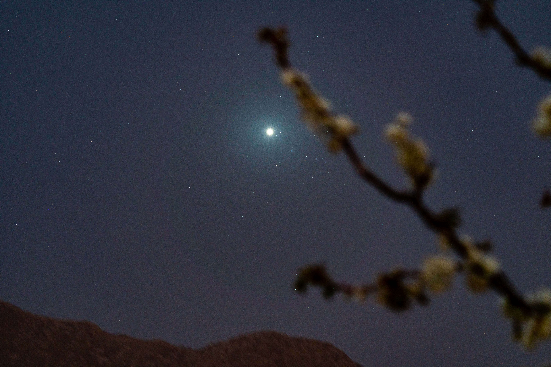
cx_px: 276
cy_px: 184
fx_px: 3061
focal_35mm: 200
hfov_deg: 10.3
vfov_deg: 6.9
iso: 320
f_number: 7.1
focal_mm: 200
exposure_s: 25
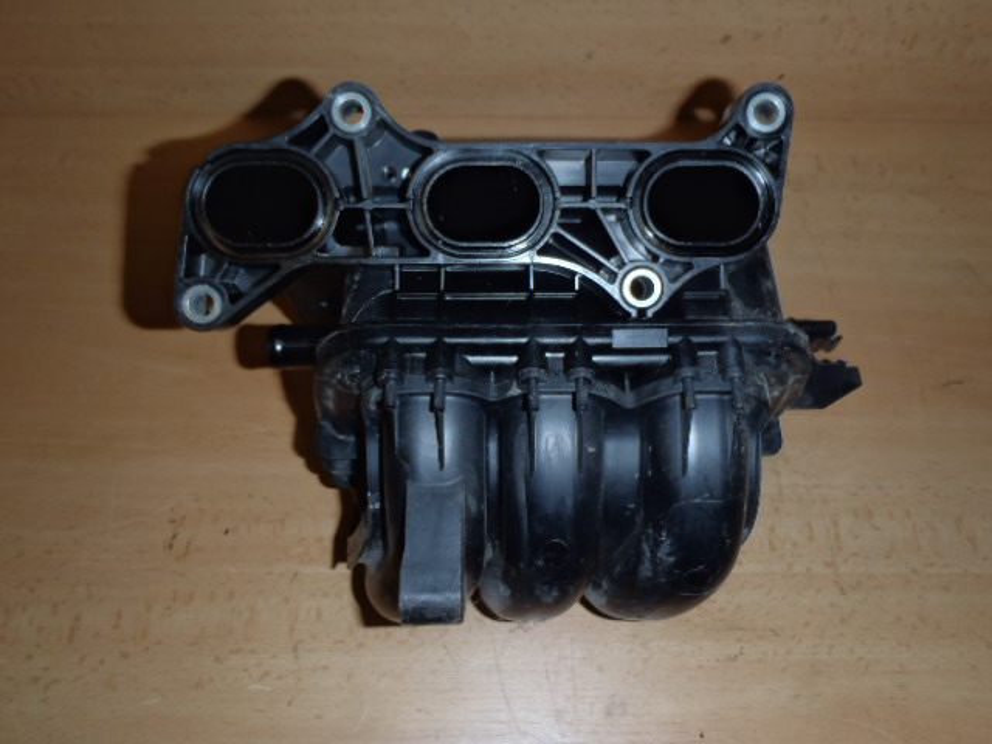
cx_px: 496
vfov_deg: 49.7
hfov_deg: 63.4
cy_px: 372
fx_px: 802
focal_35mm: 28
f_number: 3.9
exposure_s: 1/30
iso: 100
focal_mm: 5
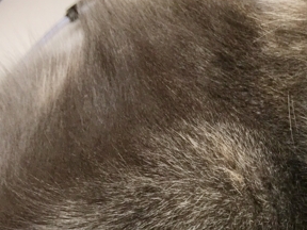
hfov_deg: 17.6
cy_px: 329
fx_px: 913
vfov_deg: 13.6
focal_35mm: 103
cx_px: 424
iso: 32
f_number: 2.2
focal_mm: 4.15
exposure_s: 1/120
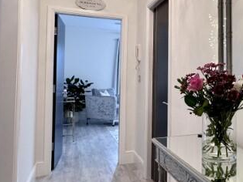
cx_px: 211
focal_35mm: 38
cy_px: 69
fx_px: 267
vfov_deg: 37.5
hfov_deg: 45.2
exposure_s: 1/50
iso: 160
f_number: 2.2
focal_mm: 2.22
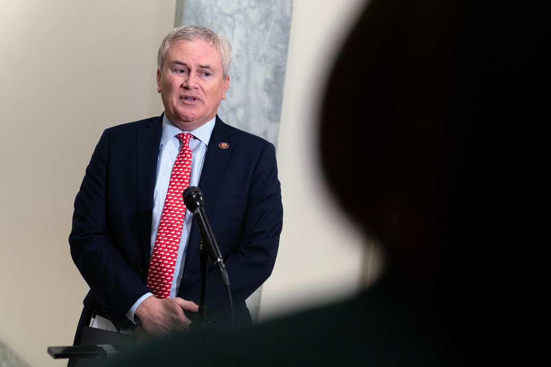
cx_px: 276
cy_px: 184
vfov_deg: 24.6
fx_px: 842
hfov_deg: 36.2
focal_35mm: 55
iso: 3200
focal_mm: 55
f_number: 2.8
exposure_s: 1/320
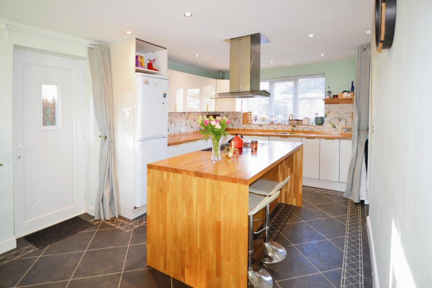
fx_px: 207
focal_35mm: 17
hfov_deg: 92.4
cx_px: 216
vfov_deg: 69.7
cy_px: 144
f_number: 2.8
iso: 500
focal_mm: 11.5
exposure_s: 1/60
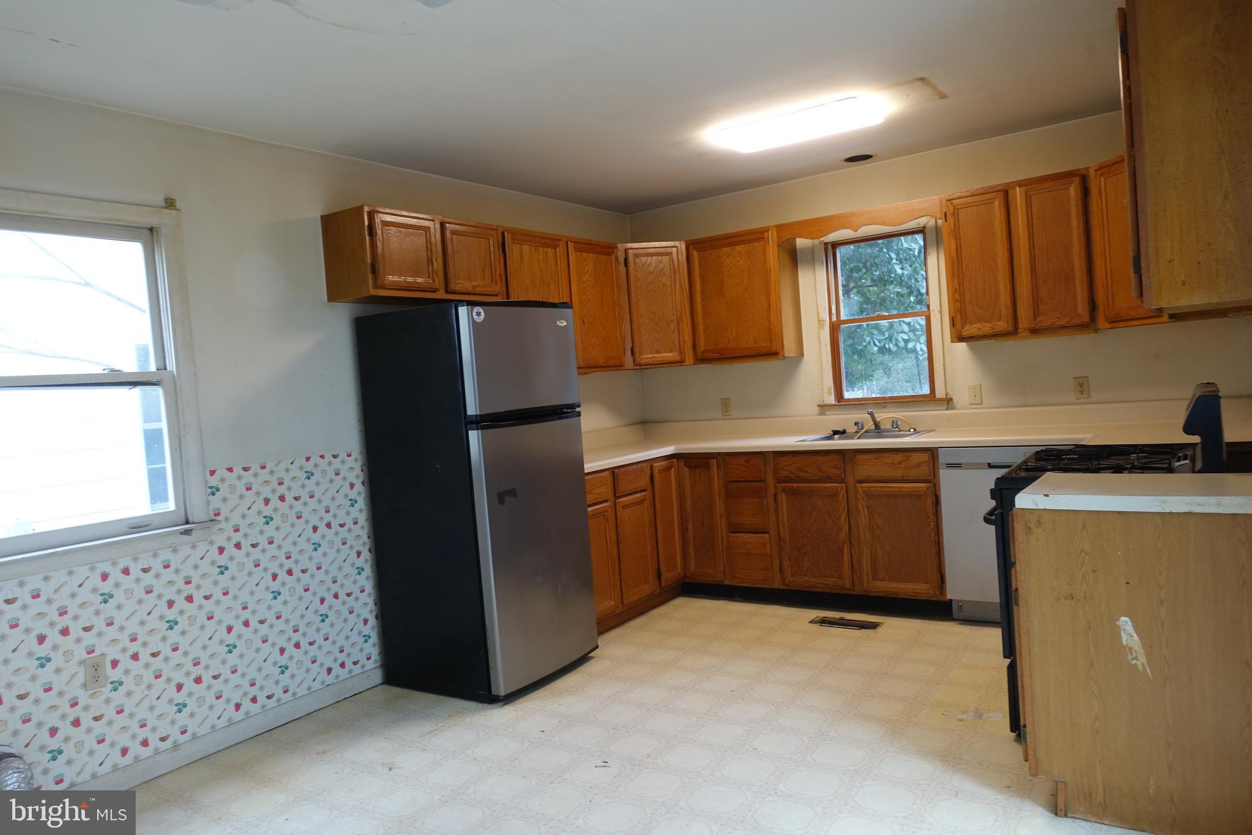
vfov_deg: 53.1
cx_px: 626
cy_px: 418
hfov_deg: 73.7
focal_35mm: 24
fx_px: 835
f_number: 3.2
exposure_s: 1/30
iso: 200
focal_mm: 8.8
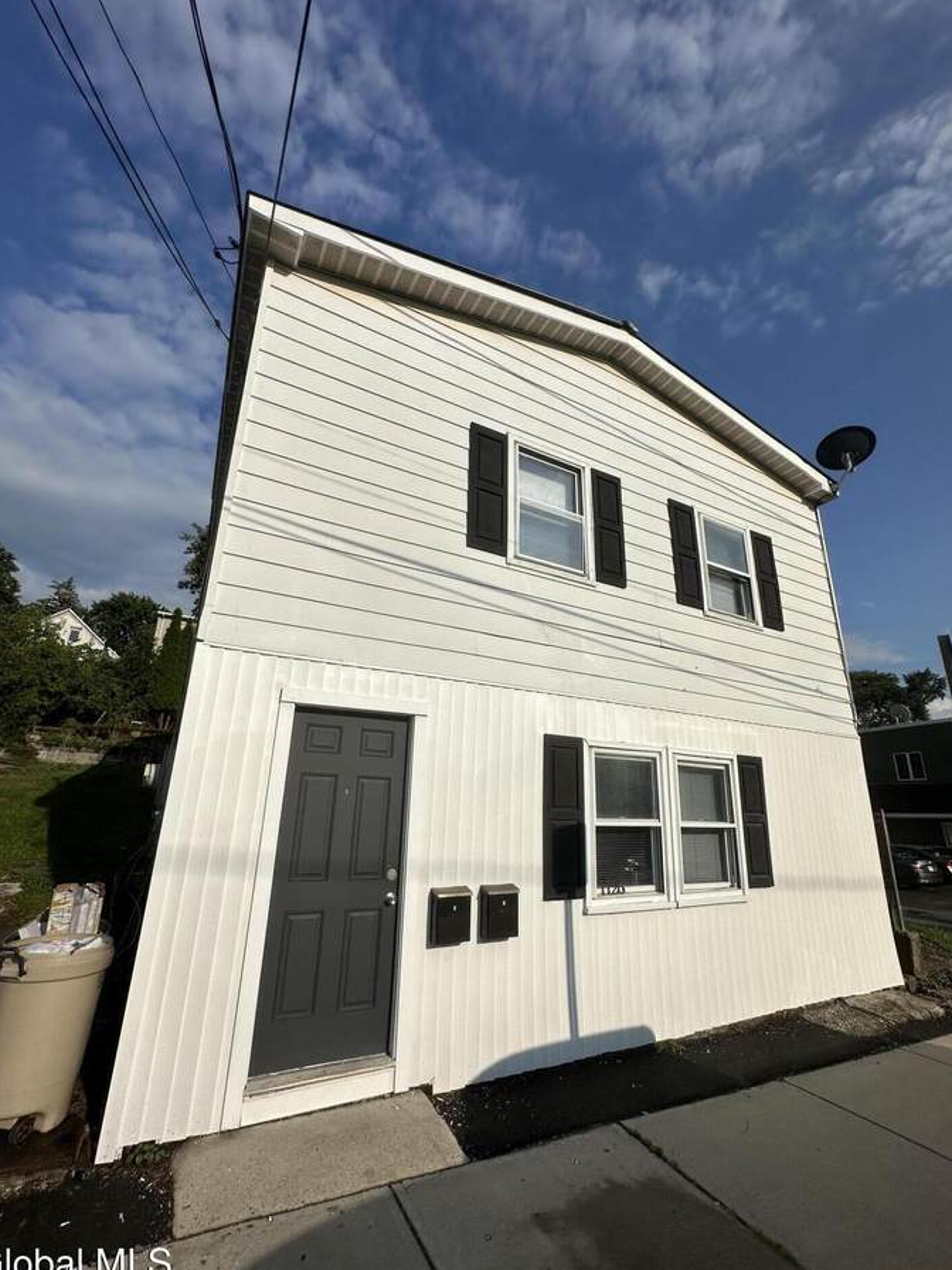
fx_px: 550
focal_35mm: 15
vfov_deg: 98.2
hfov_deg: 81.7
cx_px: 480
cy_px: 645
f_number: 2.2
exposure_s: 1/6494
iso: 40
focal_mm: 2.22
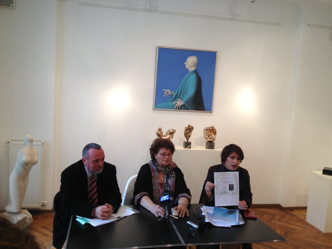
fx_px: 336
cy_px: 124
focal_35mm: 35
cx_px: 166
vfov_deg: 40.7
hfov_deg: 52.6
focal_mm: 4.28
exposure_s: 1/30
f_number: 2.4
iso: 50
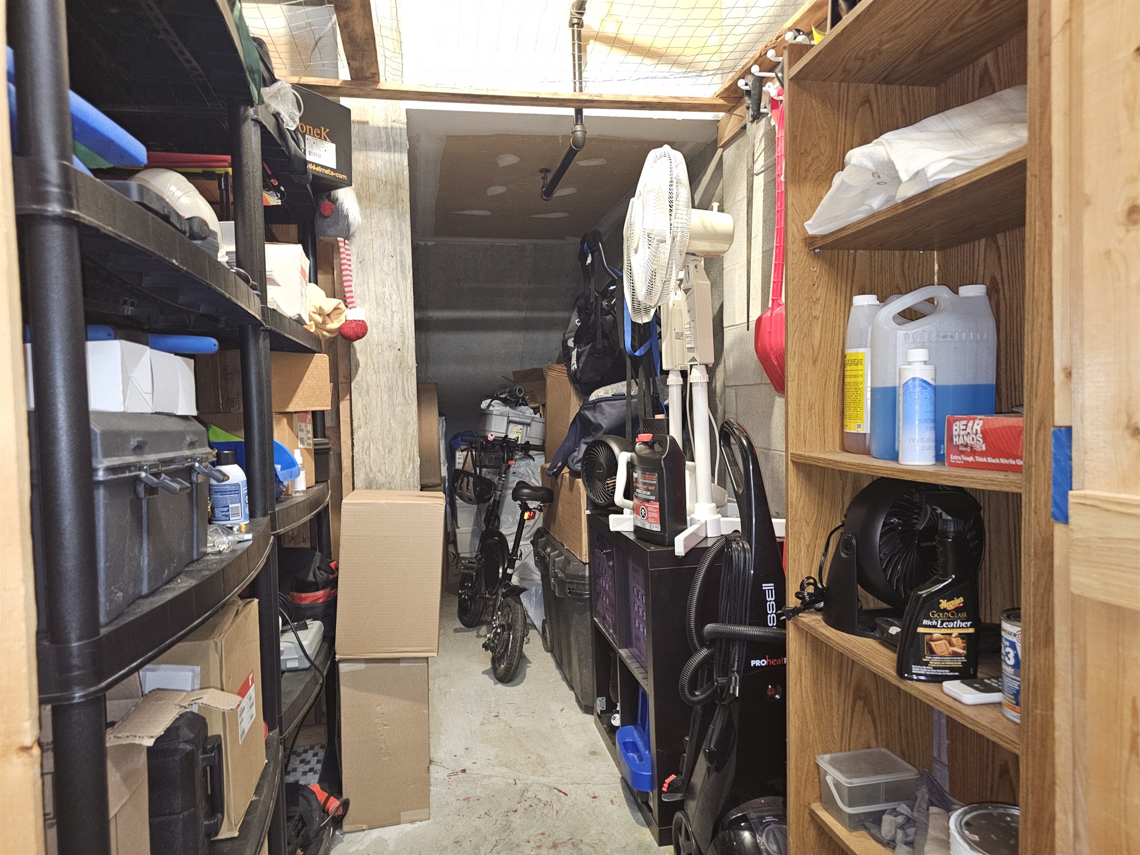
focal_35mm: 23
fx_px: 757
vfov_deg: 58.9
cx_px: 570
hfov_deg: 73.9
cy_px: 428
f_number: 1.7
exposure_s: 1/8
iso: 320
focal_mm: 6.3
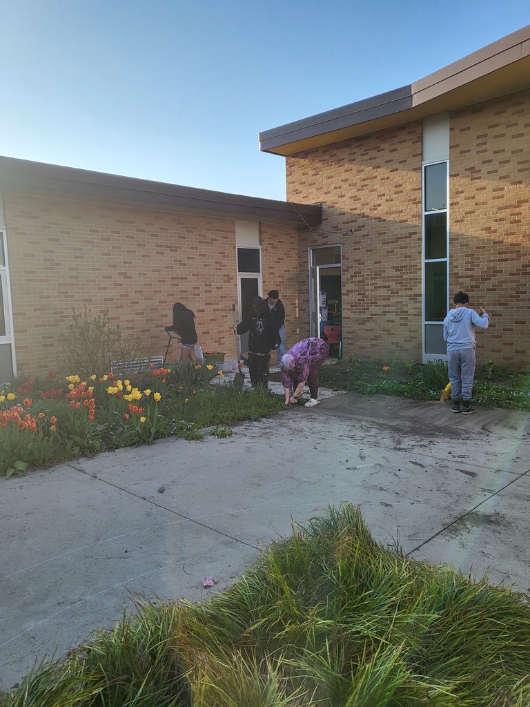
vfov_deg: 67.3
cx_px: 265
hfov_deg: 53.1
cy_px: 354
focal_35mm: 26
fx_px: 531
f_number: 1.8
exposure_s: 1/1265
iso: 50
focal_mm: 4.25
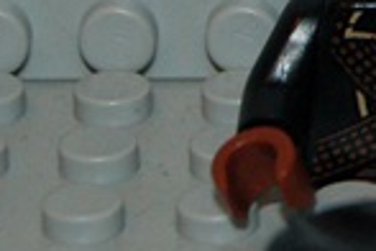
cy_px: -82
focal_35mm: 450
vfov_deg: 3.1
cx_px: 744
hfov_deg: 4.5
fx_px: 4697
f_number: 5.6
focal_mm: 55
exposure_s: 1/60
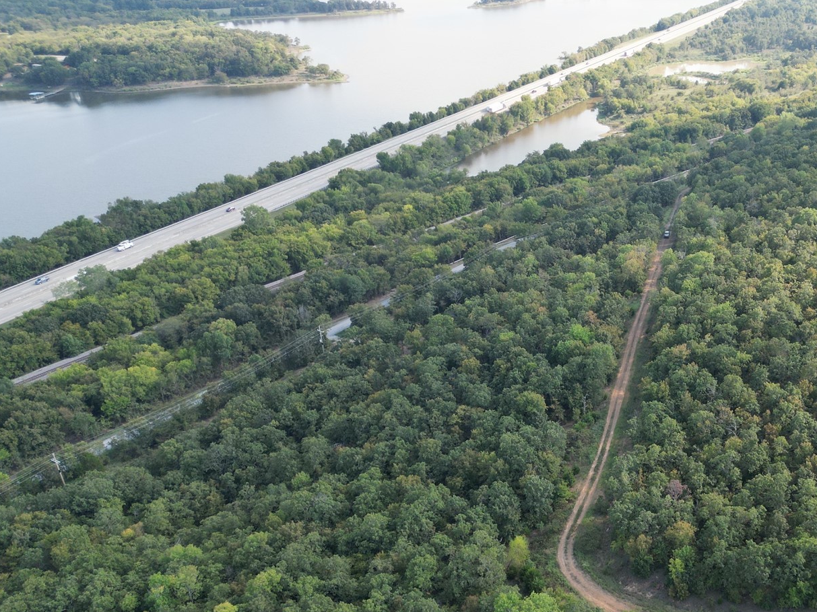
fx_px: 897
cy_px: 397
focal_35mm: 38
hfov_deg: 46.9
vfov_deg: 37.4
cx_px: 627
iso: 200
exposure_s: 1/800
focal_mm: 6.72
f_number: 1.7
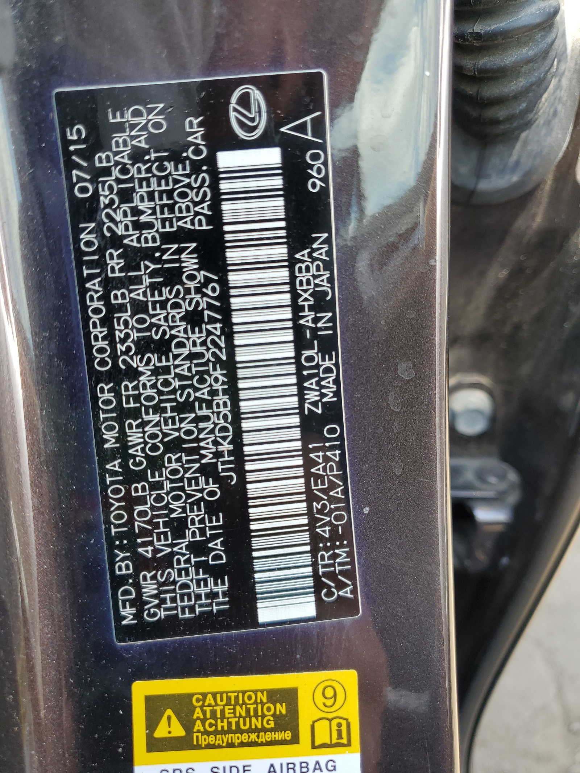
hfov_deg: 53.1
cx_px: 290
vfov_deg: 67.3
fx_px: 581
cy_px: 386
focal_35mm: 26
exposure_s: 1/208
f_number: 1.5
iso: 50
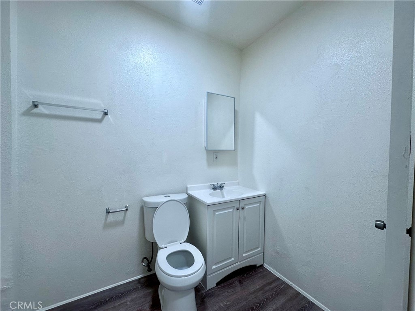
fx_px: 168
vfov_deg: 85.7
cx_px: 208
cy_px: 156
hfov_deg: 102.1
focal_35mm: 14
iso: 125
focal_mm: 2.22
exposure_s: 1/120
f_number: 2.2
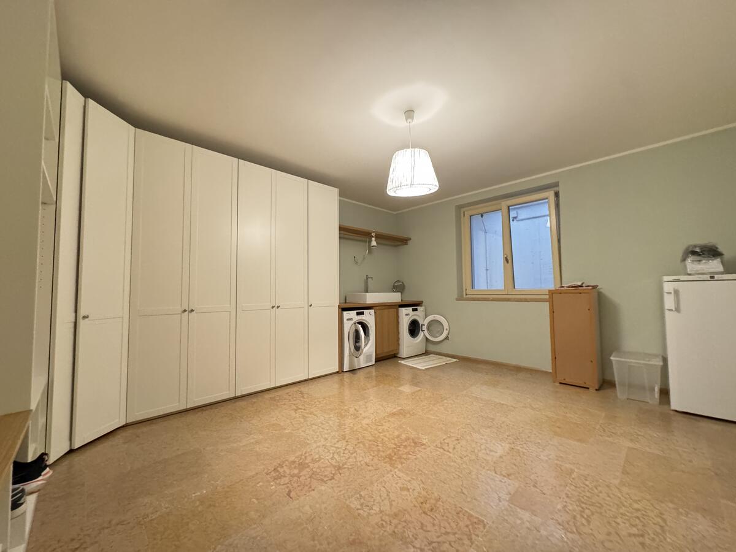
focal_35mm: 14
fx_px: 298
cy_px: 276
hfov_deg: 102.1
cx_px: 368
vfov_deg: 85.7
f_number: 2.2
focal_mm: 2.22
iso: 1000
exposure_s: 1/50
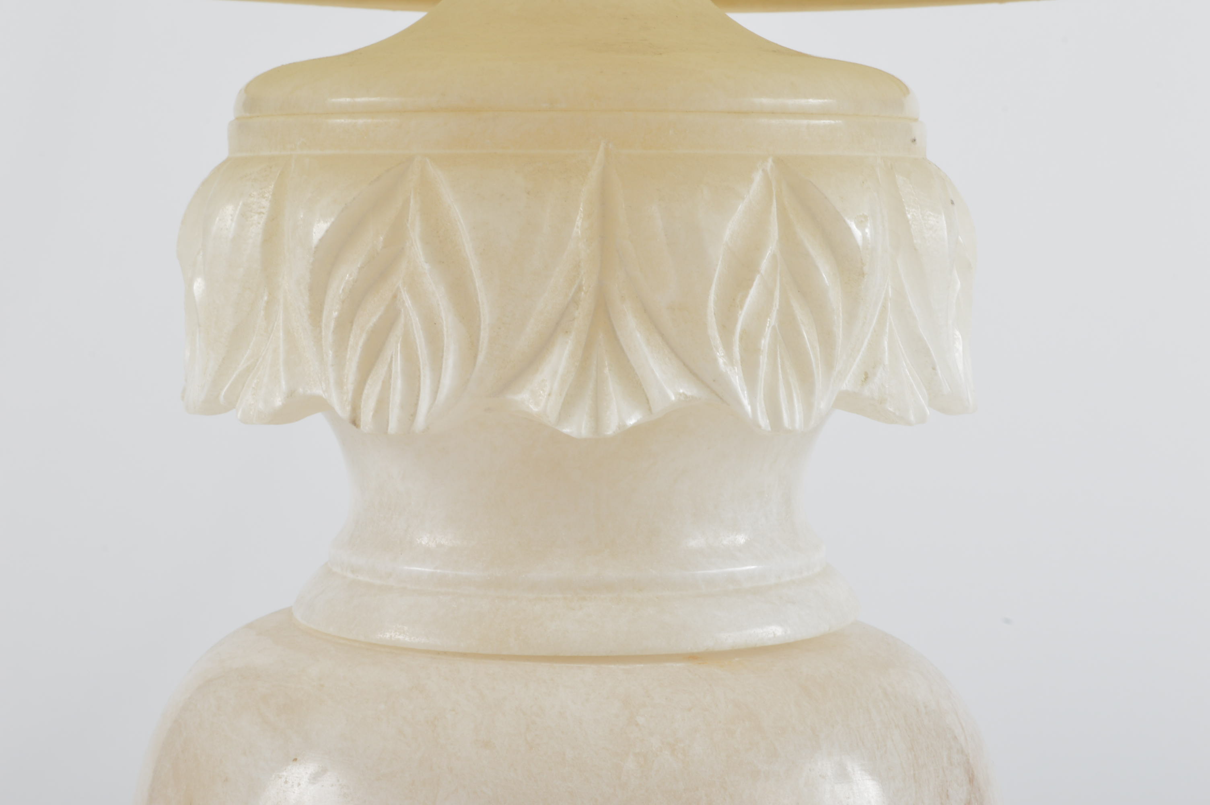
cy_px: 402
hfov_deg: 24.6
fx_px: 2770
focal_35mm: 82
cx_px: 605
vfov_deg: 16.5
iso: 200
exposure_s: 1/125
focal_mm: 55
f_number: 20
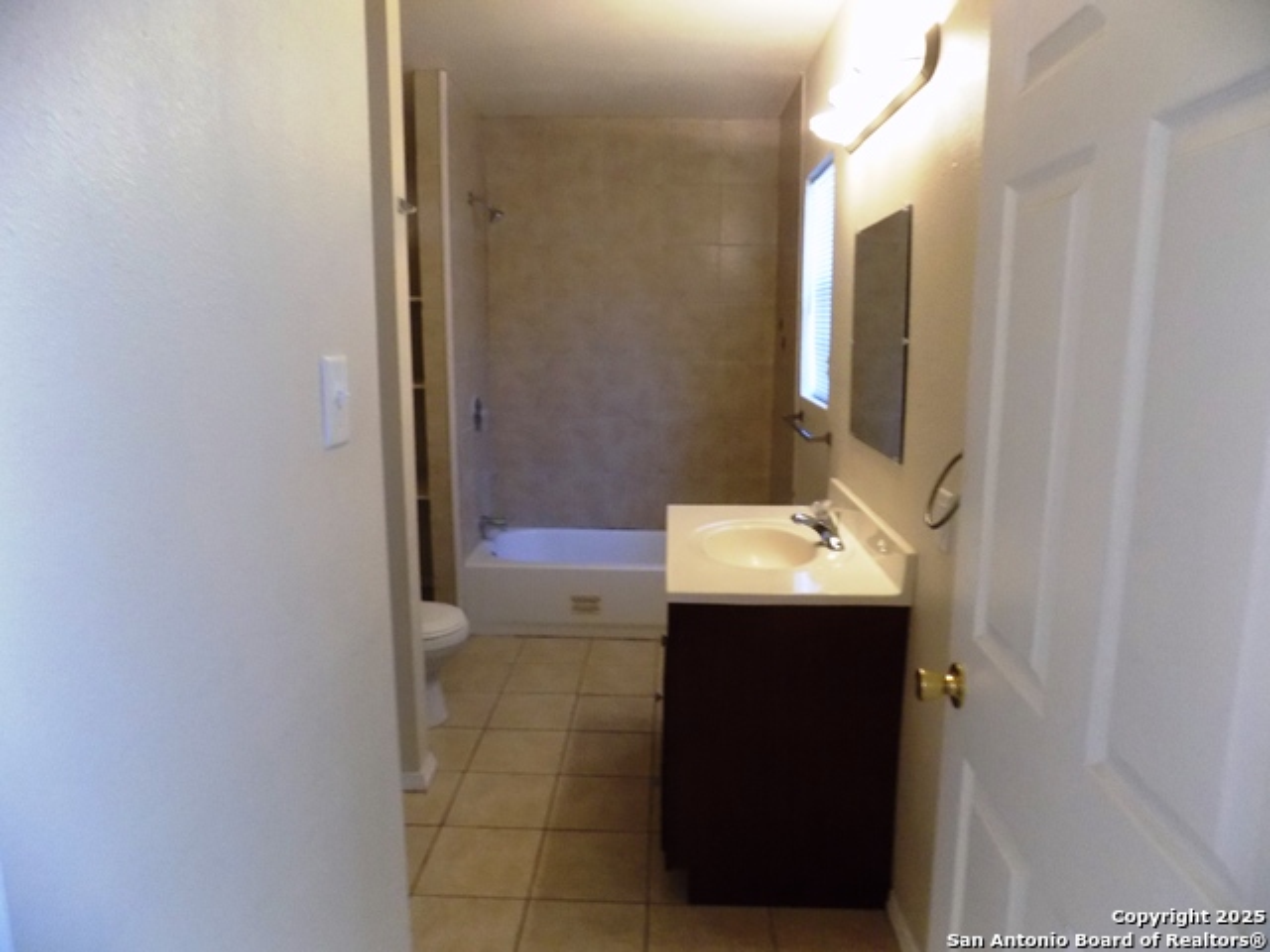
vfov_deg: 58.9
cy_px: 476
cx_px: 635
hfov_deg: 73.9
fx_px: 844
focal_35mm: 23
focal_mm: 4
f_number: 3.1
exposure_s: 1/30
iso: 360
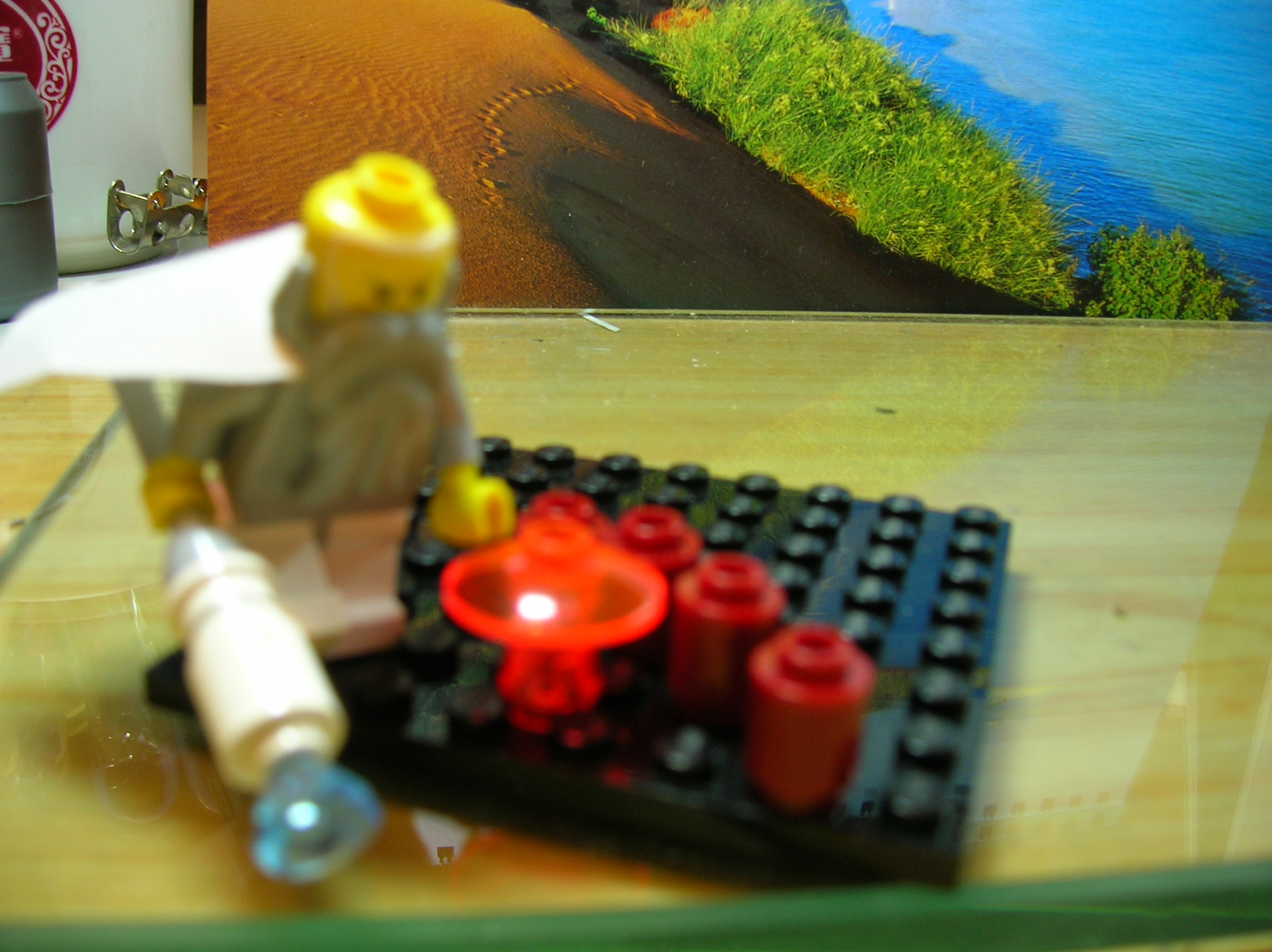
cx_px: 636
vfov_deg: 41.7
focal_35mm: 34
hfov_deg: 54.0
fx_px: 1248
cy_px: 476
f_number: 2.9
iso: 50
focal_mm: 5.7
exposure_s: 1/9.7
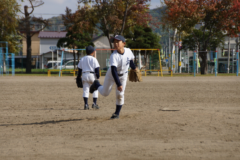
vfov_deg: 6.5
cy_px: 80
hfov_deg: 9.8
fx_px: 1399
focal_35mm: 210
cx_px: 120
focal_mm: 140
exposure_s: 1/1000
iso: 200
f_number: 6.3
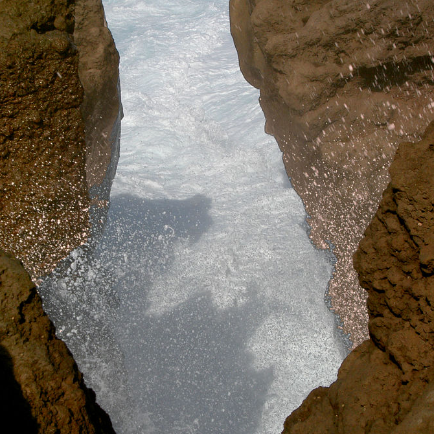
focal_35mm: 89
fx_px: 1262
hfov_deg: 19.5
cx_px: 217
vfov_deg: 19.5
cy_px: 231
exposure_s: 1/400
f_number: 7.1
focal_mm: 12.4
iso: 50
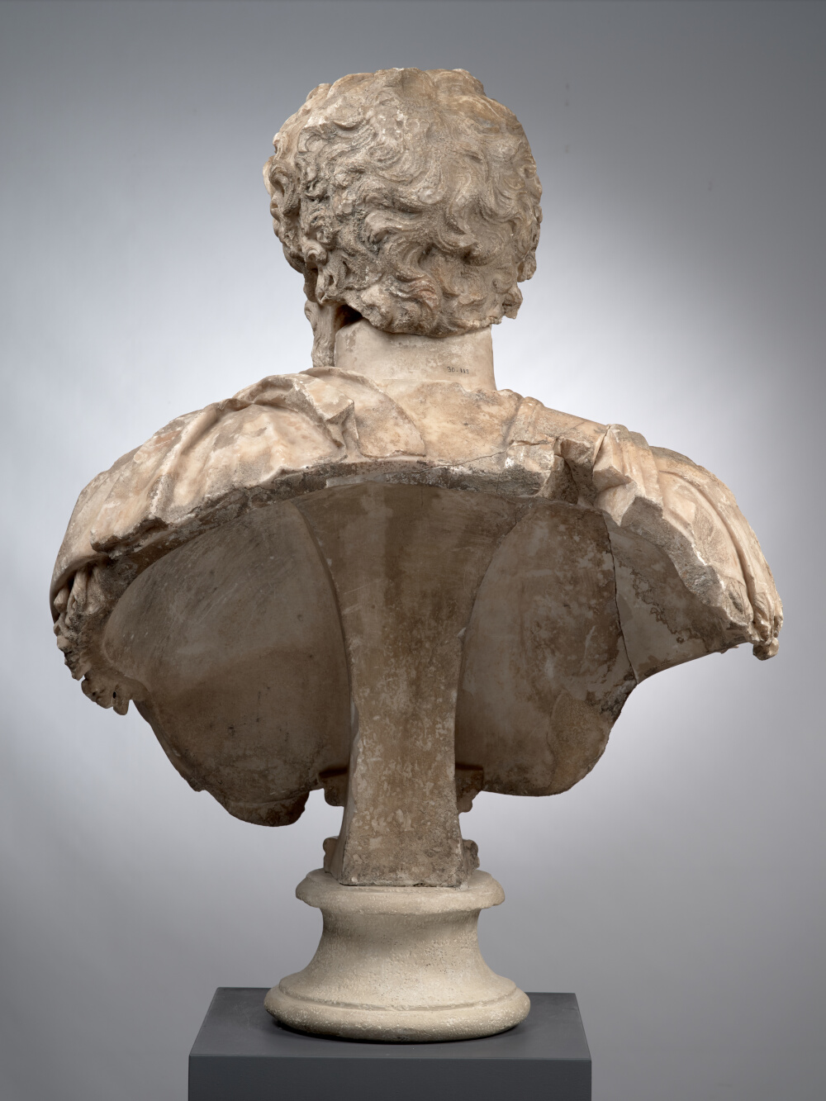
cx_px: 413
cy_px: 550
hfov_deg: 23.3
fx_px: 2004
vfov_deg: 30.7
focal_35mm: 63
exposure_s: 1/60
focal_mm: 80
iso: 200
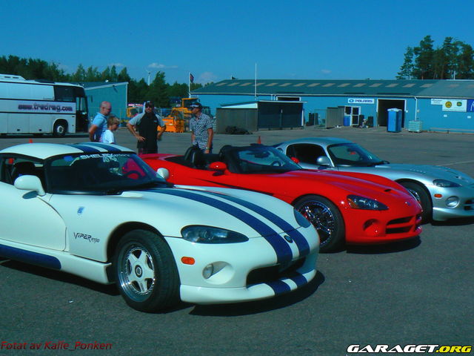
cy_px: 178
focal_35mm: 47
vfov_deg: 30.9
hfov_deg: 40.4
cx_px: 237
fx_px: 644
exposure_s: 1/800
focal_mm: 6.4
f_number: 8
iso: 80
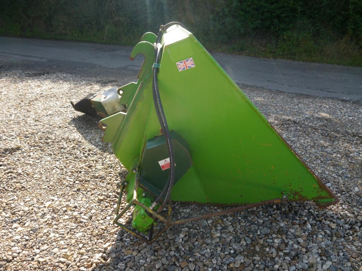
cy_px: 136
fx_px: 293
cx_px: 181
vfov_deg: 49.7
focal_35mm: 28
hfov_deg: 63.4
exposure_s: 1/200
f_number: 5
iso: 160
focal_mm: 14
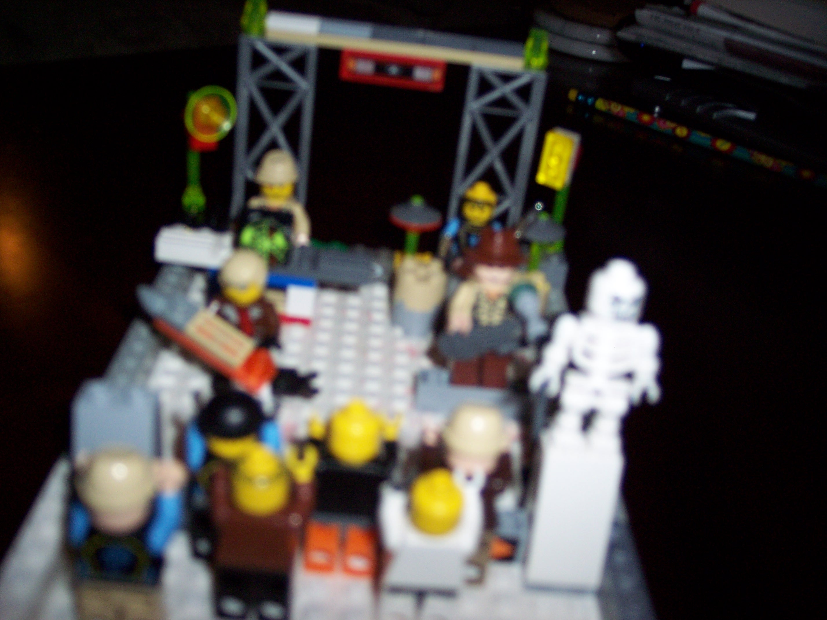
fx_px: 932
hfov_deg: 47.9
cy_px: 310
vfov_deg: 36.8
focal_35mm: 39
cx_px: 414
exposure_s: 1/60
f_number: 2.8
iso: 140
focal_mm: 8
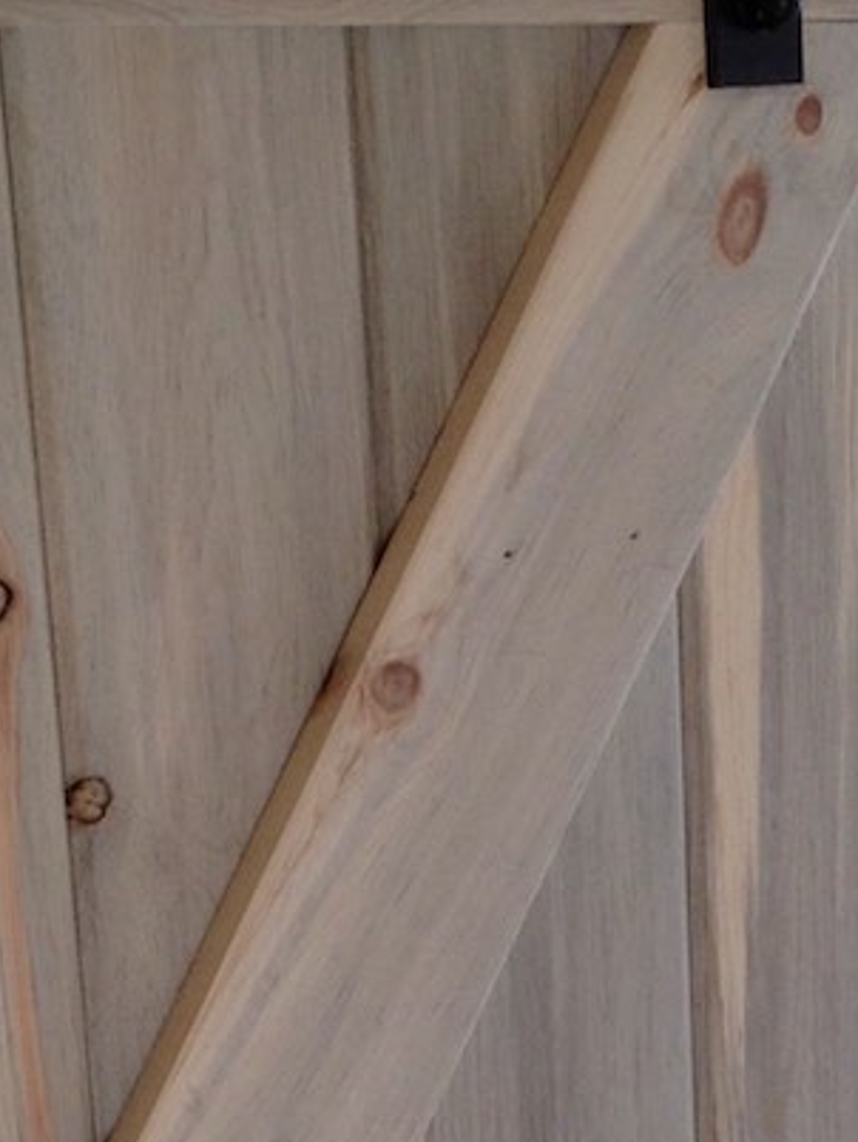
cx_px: 614
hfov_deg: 13.2
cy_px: 1146
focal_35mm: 112
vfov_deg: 17.2
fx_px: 3697
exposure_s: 1/24
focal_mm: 4.12
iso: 50
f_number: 2.4
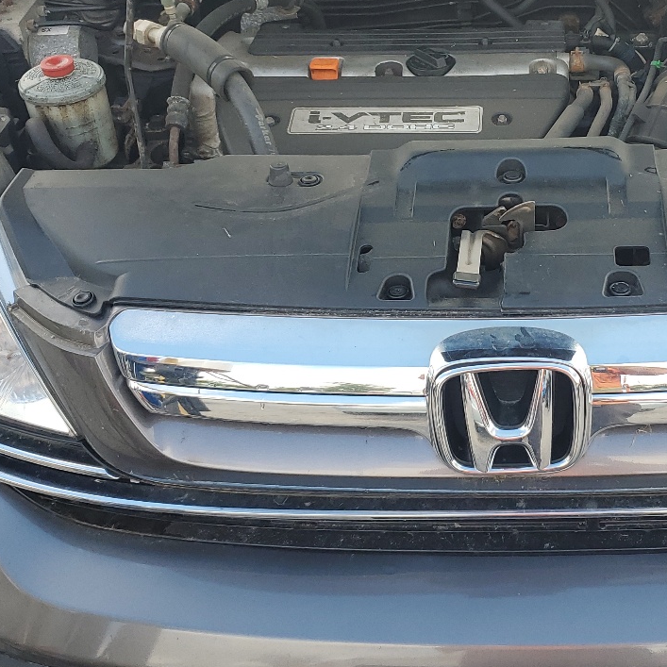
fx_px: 1134
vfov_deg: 32.6
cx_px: 524
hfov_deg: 32.0
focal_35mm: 52
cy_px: 254
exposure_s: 1/417
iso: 50
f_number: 1.5
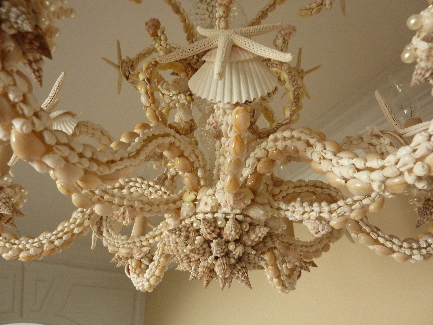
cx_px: 216
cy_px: 162
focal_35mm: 25
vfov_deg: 54.9
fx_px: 313
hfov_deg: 69.4
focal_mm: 4.1
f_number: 3.3
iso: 400
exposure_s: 1/20
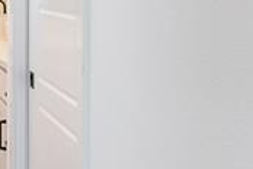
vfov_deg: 15.1
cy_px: -20
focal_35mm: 88
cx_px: -103
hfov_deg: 20.5
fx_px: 618
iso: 500
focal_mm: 15
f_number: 8
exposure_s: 1/25
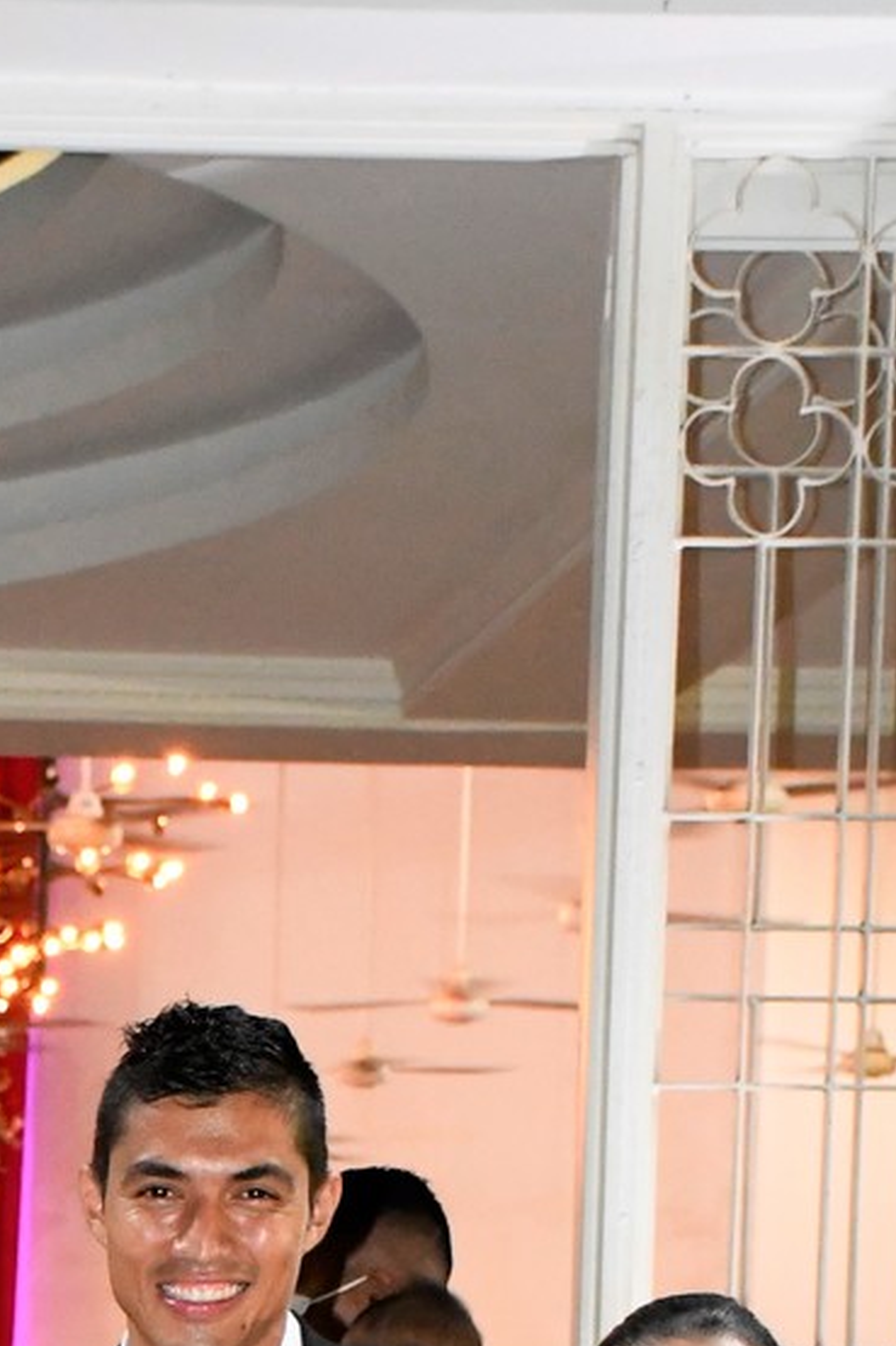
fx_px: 5827
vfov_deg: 12.4
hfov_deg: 8.7
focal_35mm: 156
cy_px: 2126
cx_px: -226
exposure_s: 1/60
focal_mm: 32
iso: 4000
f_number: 4
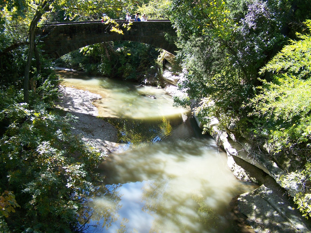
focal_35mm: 38
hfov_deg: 49.0
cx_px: 156
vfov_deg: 37.7
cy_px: 116
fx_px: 342
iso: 80
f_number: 2.8
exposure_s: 1/160
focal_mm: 6.3
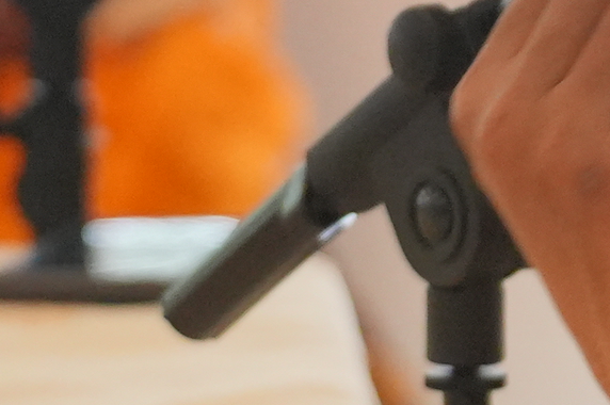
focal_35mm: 570
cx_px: 938
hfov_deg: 3.6
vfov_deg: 2.4
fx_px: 9647
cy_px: -282
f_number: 3.2
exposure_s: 1/250
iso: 2000
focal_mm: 70
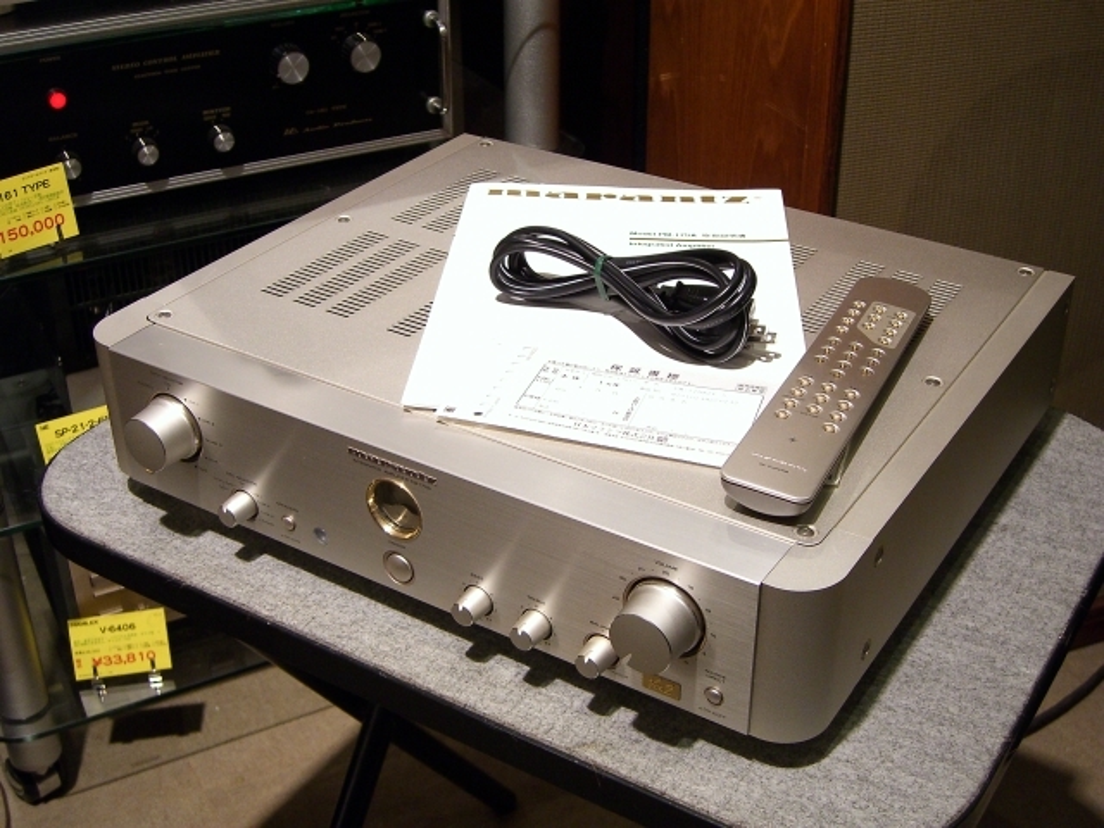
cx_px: 552
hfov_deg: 41.2
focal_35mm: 46
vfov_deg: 31.5
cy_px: 414
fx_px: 1467
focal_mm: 9.5
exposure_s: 1/40
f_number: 3.1
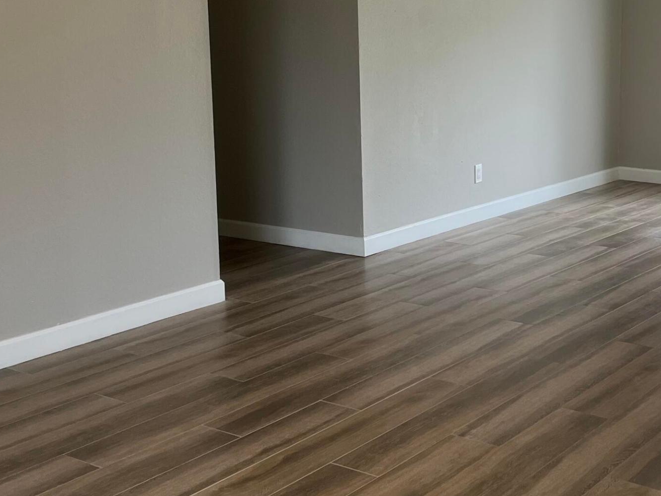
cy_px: 159
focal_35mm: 56
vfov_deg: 25.9
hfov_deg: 33.9
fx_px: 1069
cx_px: 467
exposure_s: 1/120
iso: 80
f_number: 1.6
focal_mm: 5.1
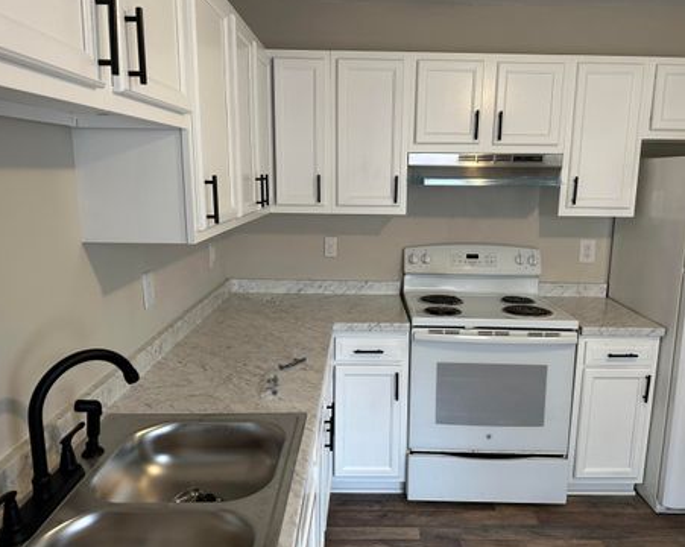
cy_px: 267
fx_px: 527
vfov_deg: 54.9
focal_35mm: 26
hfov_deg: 66.0
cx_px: 372
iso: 250
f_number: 1.78
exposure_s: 1/60
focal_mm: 6.86
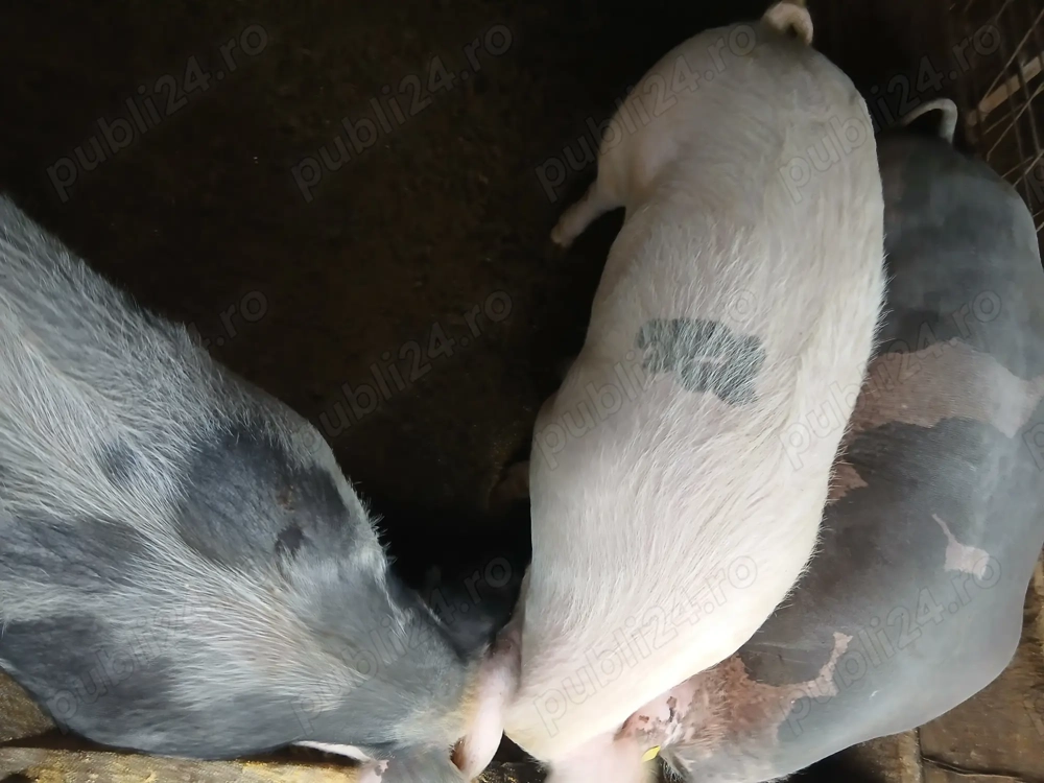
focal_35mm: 26
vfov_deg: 53.1
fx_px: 784
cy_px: 392
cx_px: 522
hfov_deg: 67.3
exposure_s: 1/33.3
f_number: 1.8
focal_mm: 3.98
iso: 250
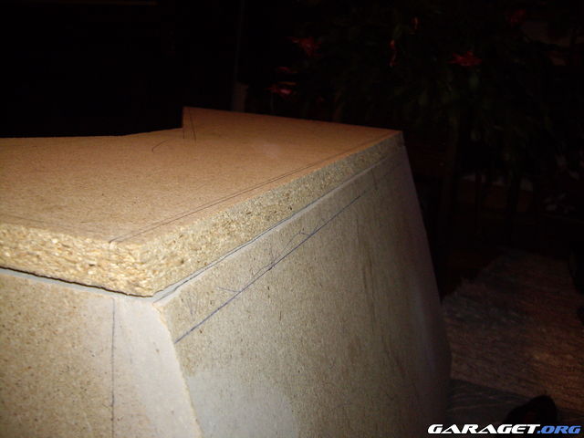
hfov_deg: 49.0
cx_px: 292
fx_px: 641
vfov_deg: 37.7
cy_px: 219
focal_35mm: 38
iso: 200
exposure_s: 1/40
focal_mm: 6.2
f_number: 2.7
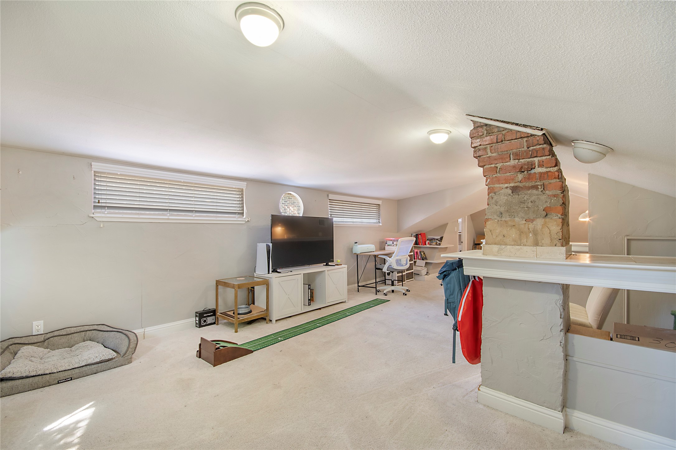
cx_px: 338
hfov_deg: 100.4
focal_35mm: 15
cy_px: 225
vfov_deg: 77.3
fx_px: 282
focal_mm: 10
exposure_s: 1/3
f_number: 11
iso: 100
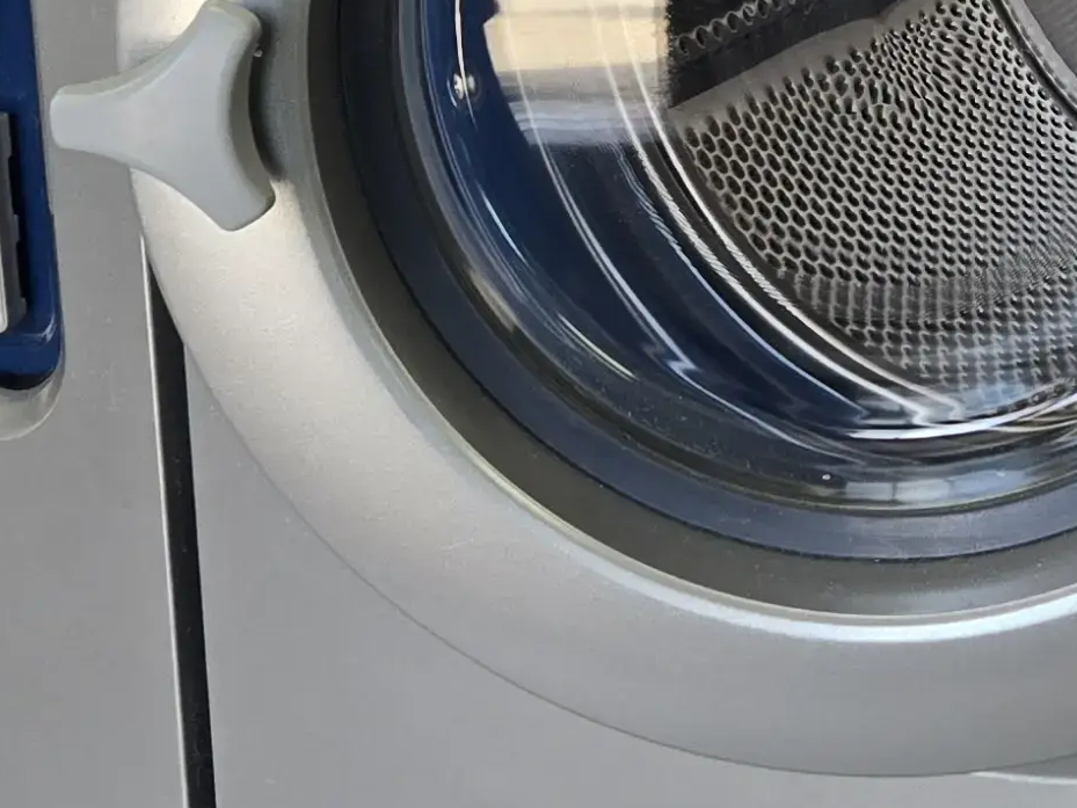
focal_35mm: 99
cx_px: 970
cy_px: 150
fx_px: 3081
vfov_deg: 14.8
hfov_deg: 19.5
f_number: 1.8
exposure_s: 1/120
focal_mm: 5.4
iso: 64
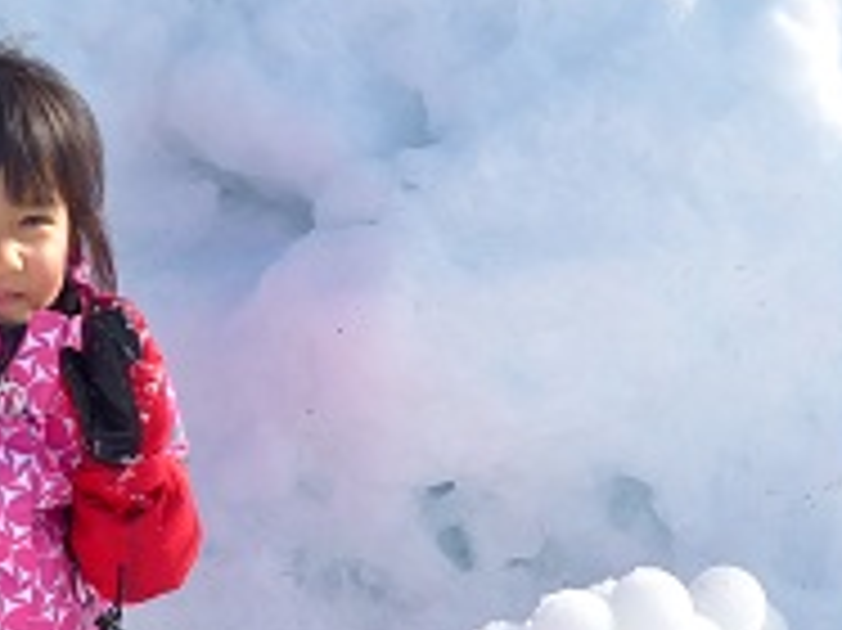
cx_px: 405
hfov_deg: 18.4
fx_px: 2601
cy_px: 446
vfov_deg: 13.8
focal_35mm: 107
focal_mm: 9.4
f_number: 4
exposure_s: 1/640
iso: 100
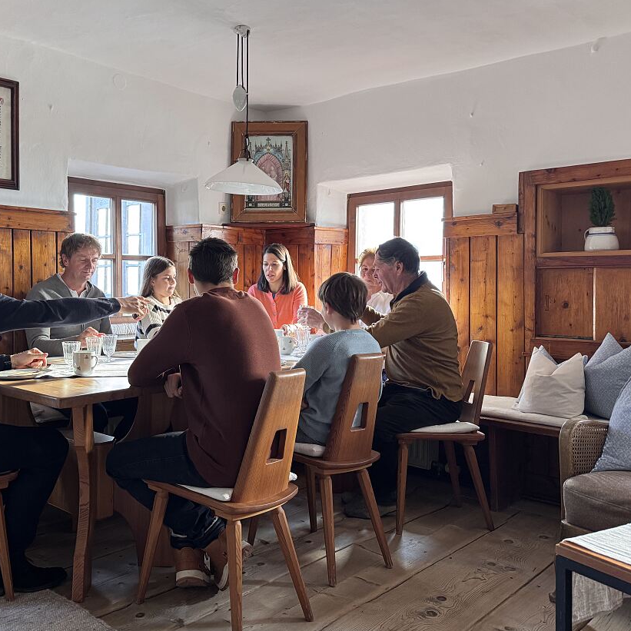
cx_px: 218
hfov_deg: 51.7
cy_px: 292
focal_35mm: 31
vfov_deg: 52.5
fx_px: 639
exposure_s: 1/60
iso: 250
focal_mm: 6.76
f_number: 1.78
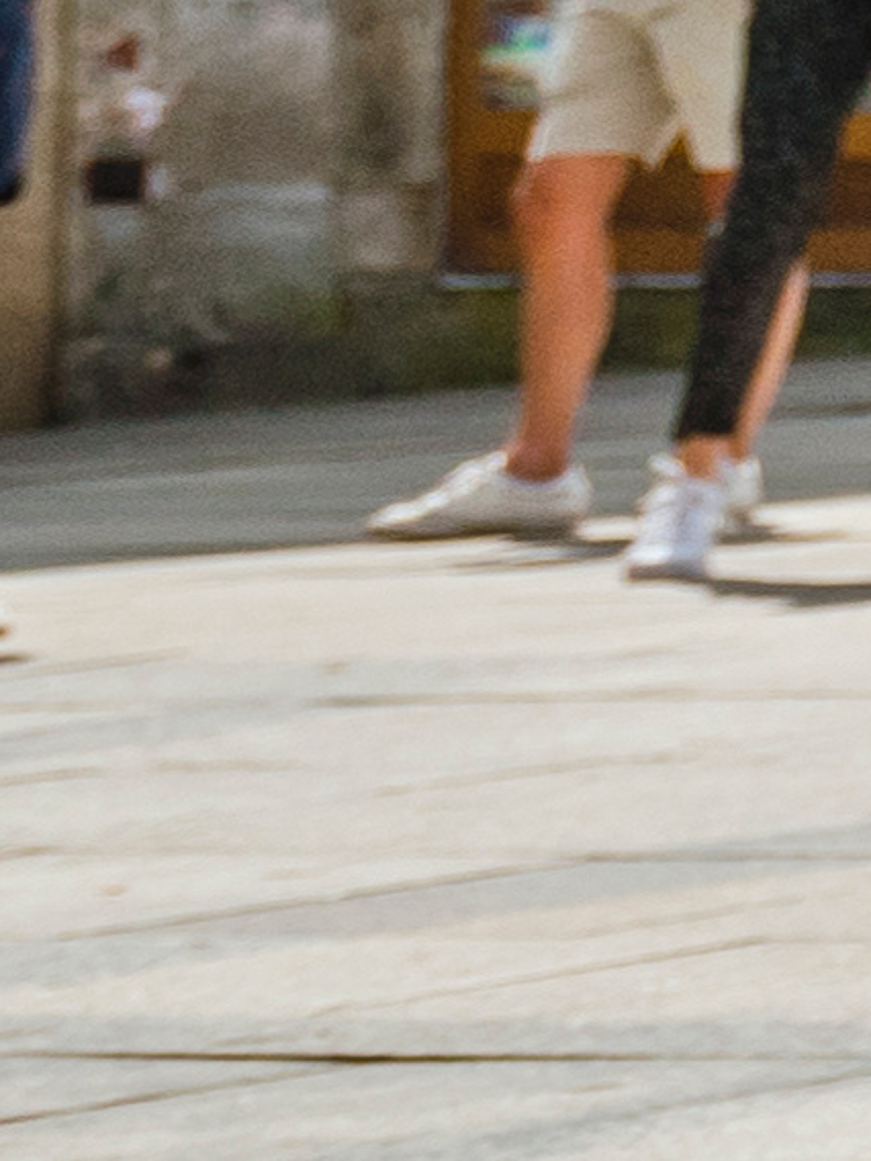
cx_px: 5118
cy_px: -174
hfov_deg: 5.0
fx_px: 6810
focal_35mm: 203
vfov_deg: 9.6
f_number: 4
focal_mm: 20
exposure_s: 1/640
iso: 100
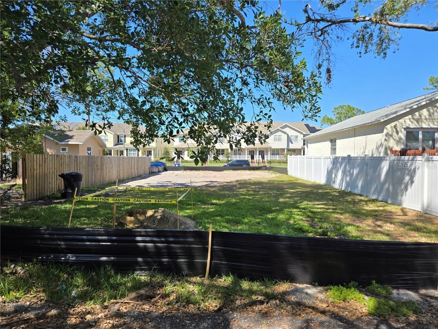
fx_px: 291
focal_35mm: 23
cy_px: 164
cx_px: 219
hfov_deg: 73.9
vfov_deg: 58.9
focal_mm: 5.4
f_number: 1.8
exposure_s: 1/1238
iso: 25
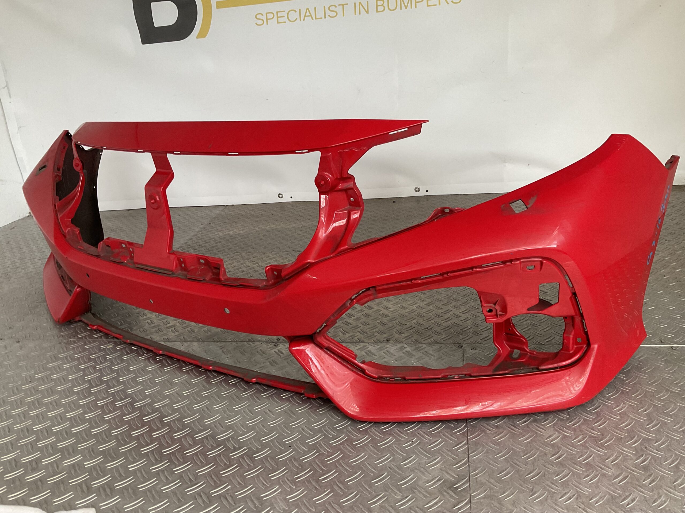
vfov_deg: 48.2
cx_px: 342
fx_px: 574
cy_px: 256
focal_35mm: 29
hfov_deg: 61.7
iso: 80
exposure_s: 1/60
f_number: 1.8
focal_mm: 3
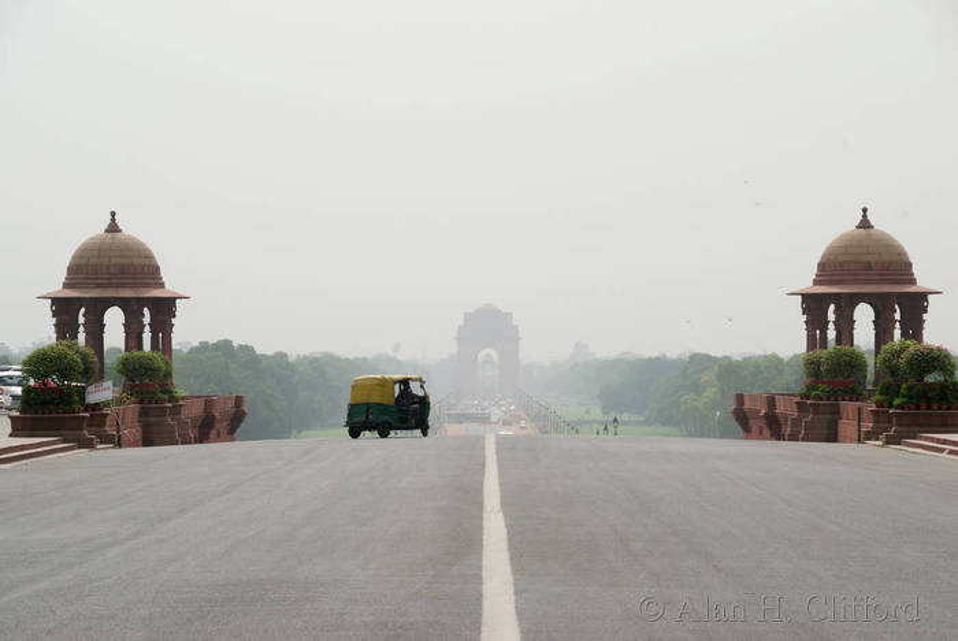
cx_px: 479
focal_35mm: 202
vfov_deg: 6.8
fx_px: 5393
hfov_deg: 10.2
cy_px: 320
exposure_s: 1/125
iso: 100
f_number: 13
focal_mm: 135
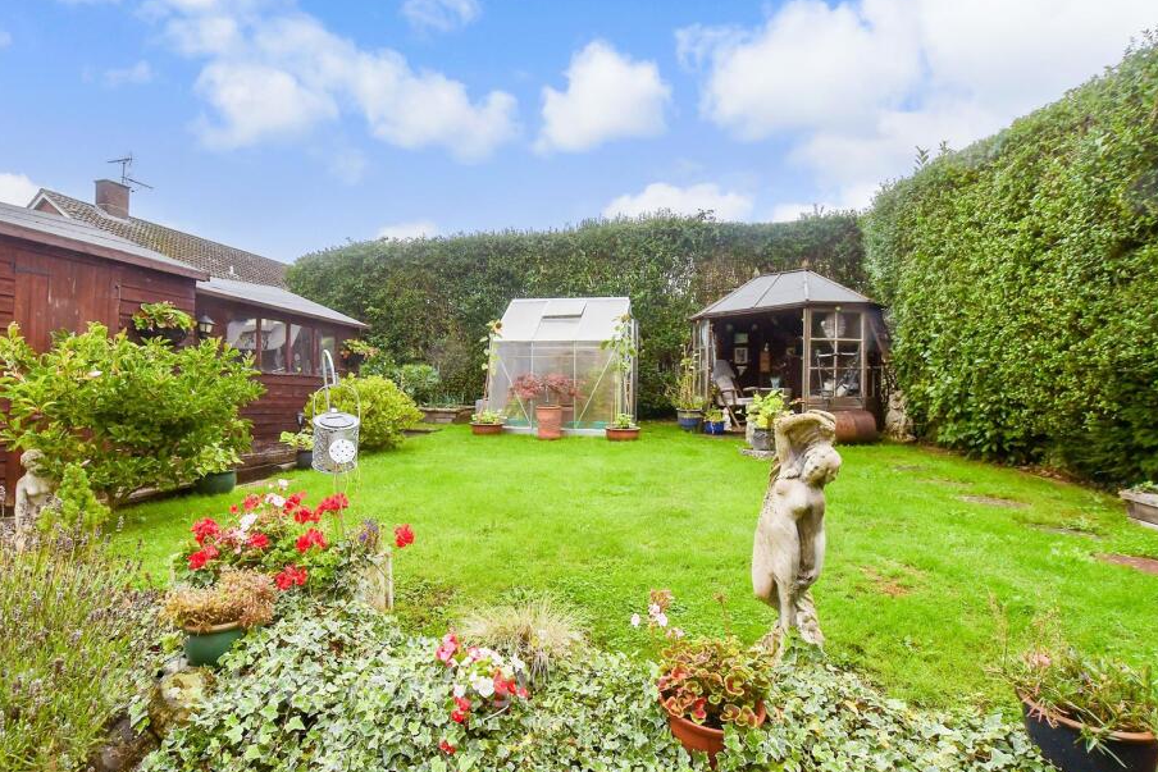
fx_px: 547
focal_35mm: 17
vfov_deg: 70.5
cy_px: 387
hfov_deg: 93.0
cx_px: 528
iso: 400
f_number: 8
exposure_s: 1/500
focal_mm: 10
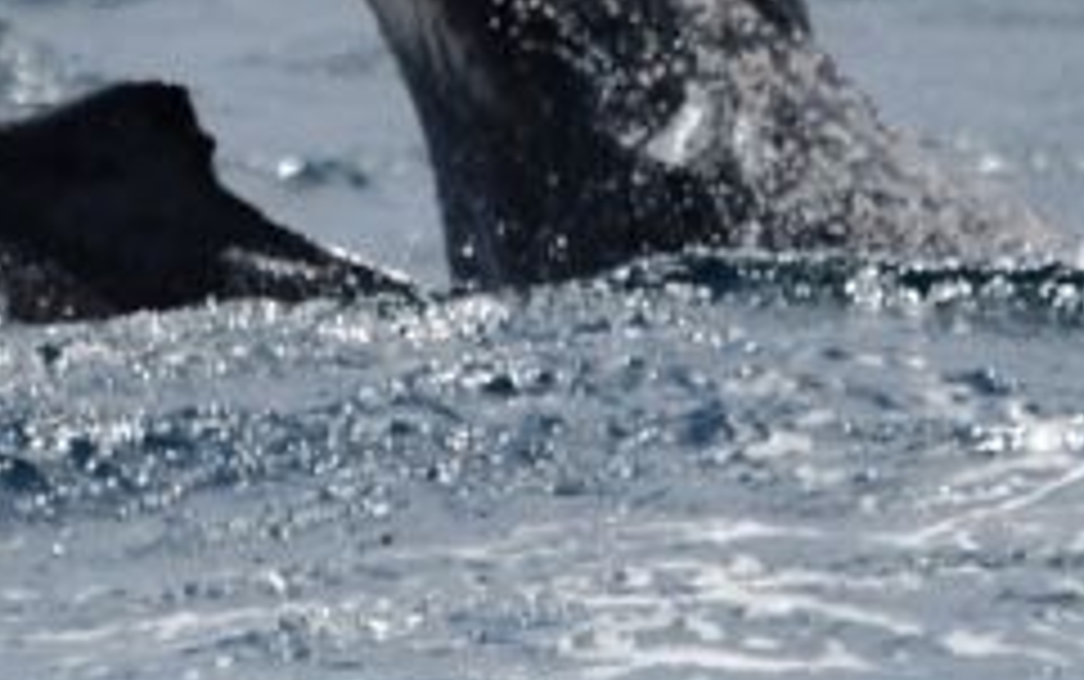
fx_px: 59984
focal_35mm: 2029
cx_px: -270
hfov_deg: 1.0
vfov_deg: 0.6
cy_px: 245
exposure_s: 1/8000
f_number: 6.3
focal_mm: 600
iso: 640
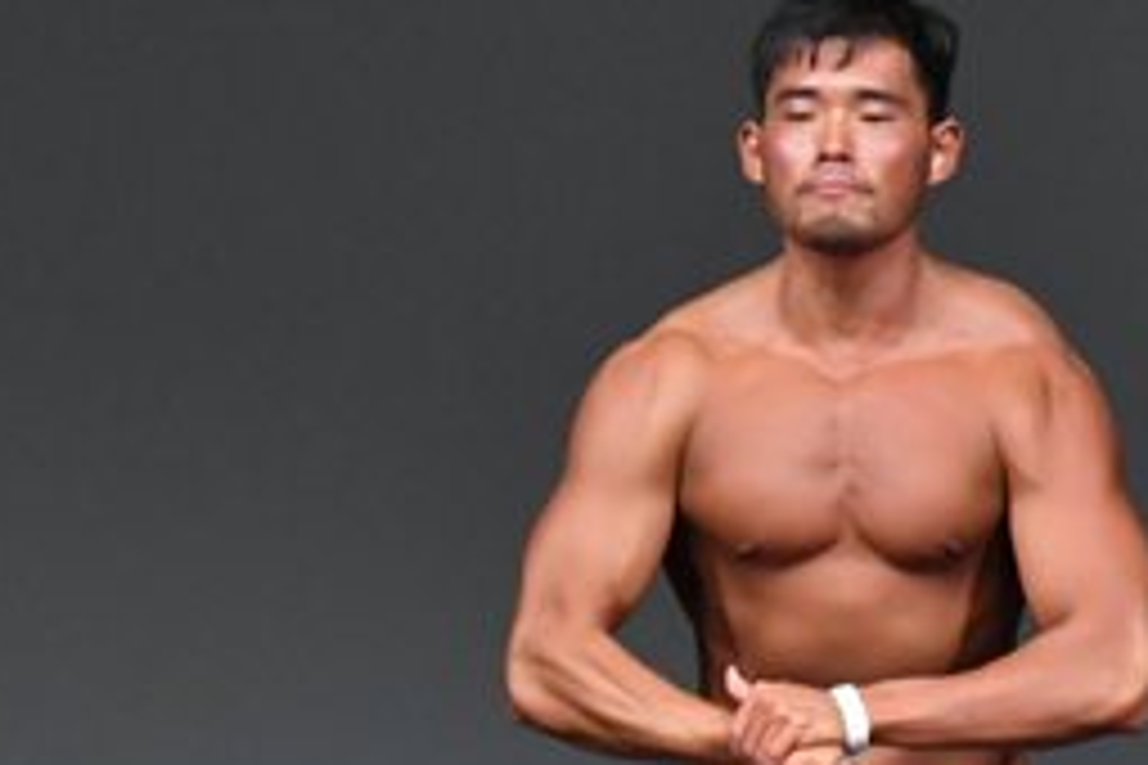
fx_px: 33417
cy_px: 837
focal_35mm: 1048
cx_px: 817
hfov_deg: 2.0
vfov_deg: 1.3
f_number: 5.6
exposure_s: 1/400
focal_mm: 230
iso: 4000
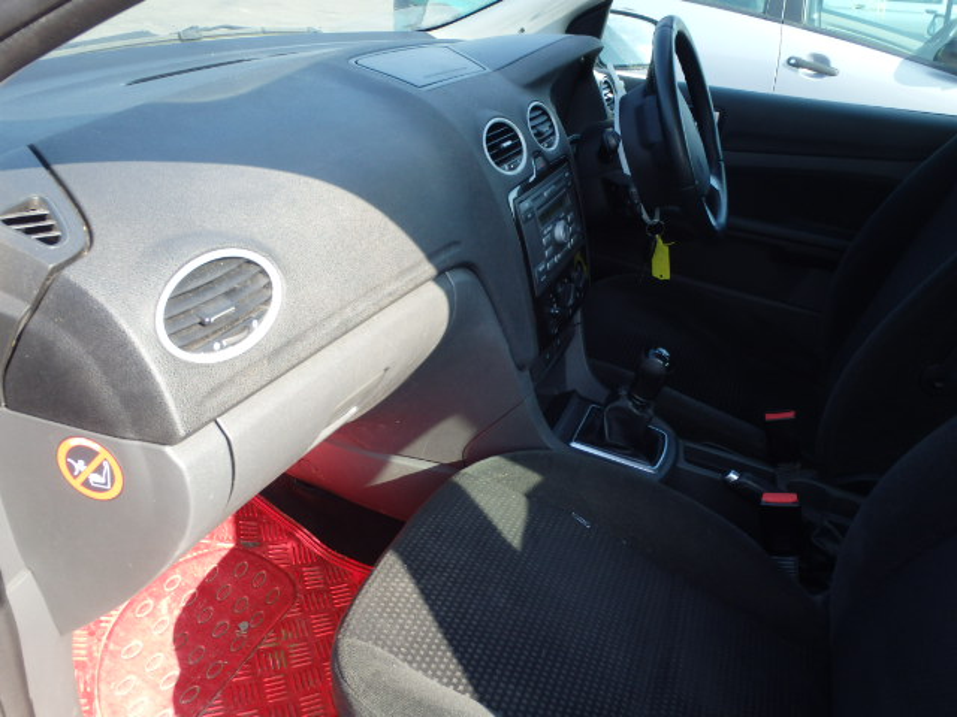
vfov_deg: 49.7
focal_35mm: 28
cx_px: 478
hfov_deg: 63.4
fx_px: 774
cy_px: 358
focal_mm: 5
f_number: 3.9
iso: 125
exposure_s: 1/100
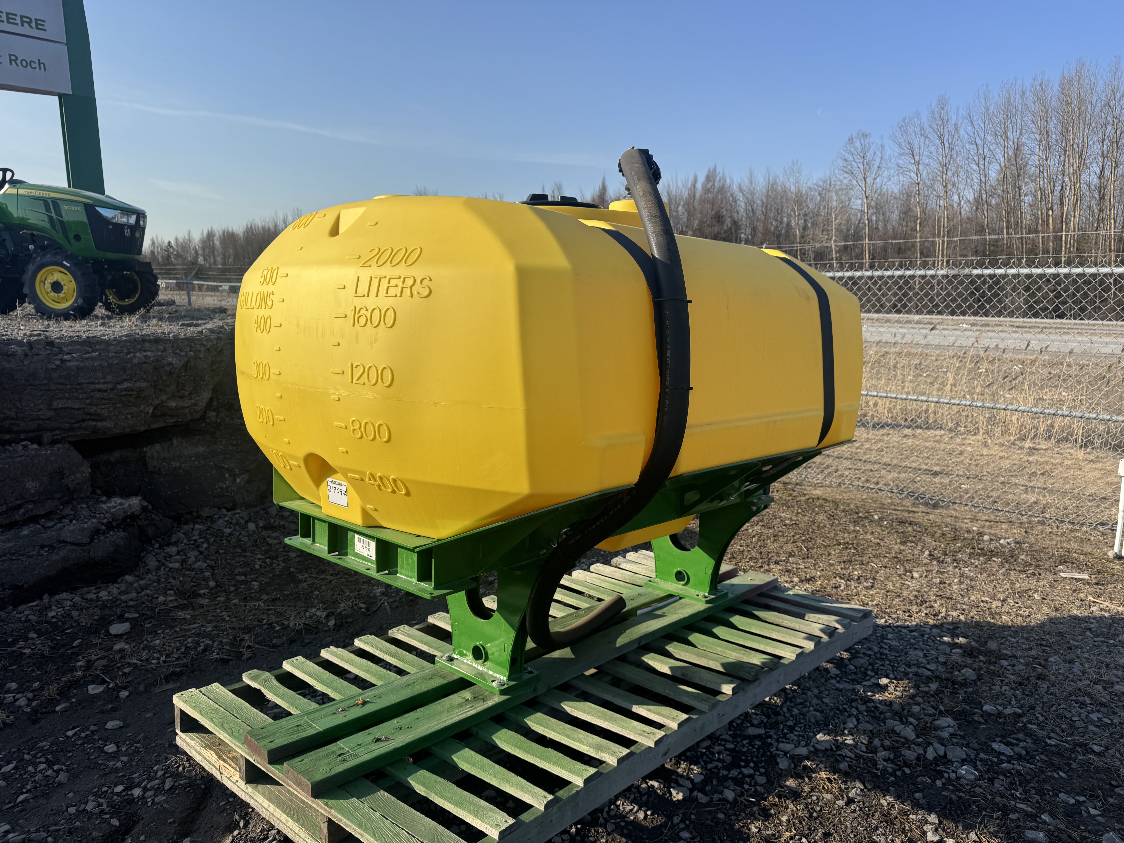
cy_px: 422
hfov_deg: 71.6
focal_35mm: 24
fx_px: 779
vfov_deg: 56.8
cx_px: 562
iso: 80
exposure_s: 1/4608
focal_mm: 6.76
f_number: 1.78
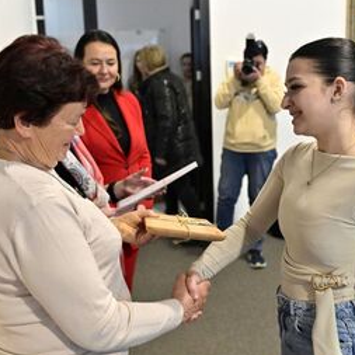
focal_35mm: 53
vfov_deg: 32.2
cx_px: 241
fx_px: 615
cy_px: 203
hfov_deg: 31.9
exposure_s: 1/160
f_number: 3.5
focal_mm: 35
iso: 5000
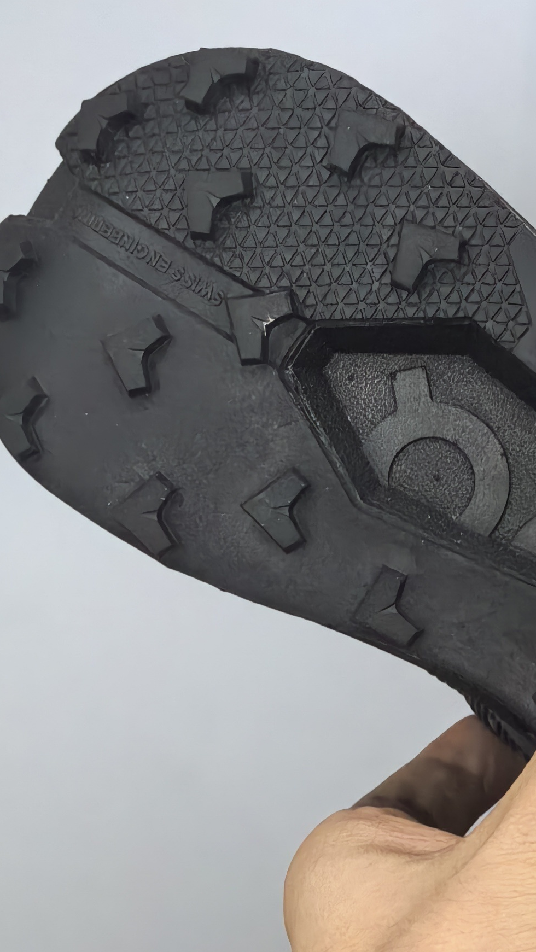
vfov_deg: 17.4
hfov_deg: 9.7
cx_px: 653
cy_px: 570
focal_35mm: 123
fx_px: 3106
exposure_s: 1/133
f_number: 2
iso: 1000
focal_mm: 5.75
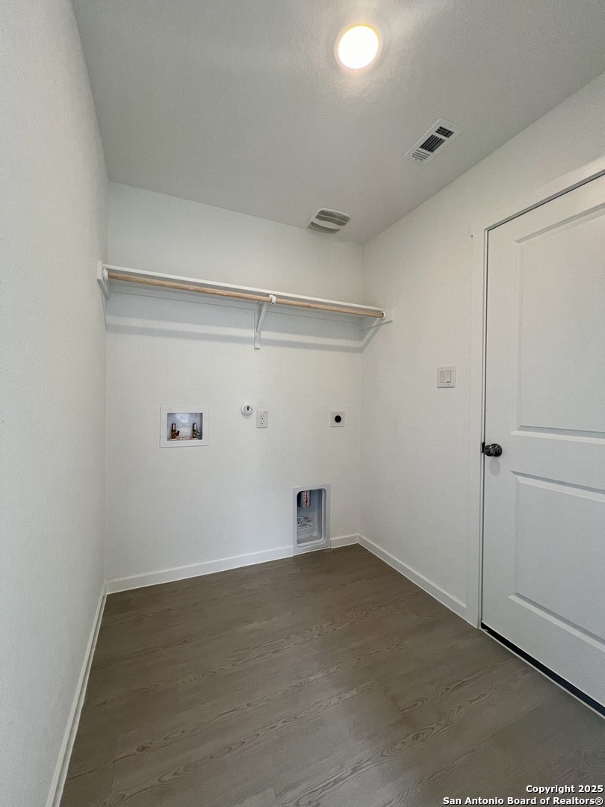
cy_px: 404
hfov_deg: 89.9
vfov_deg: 106.2
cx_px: 302
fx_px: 303
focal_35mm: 13
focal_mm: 1.57
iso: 100
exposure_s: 1/120
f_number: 1.8
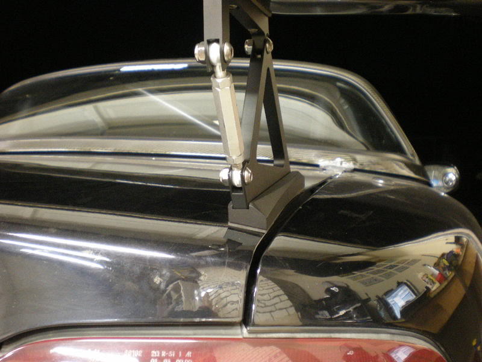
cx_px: 241
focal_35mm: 38
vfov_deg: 37.7
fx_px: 529
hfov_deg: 49.0
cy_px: 181
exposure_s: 1/2.6
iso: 400
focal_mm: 6.3
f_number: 3.1
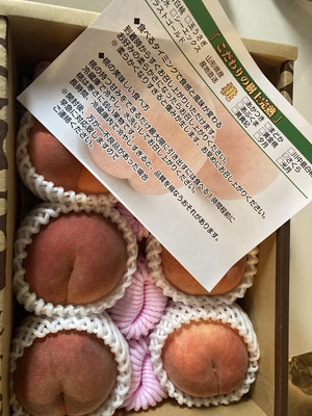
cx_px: 156
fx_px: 336
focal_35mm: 28
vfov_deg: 63.4
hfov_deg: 49.7
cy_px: 208
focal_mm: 3.99
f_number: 1.8
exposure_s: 1/47
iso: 320
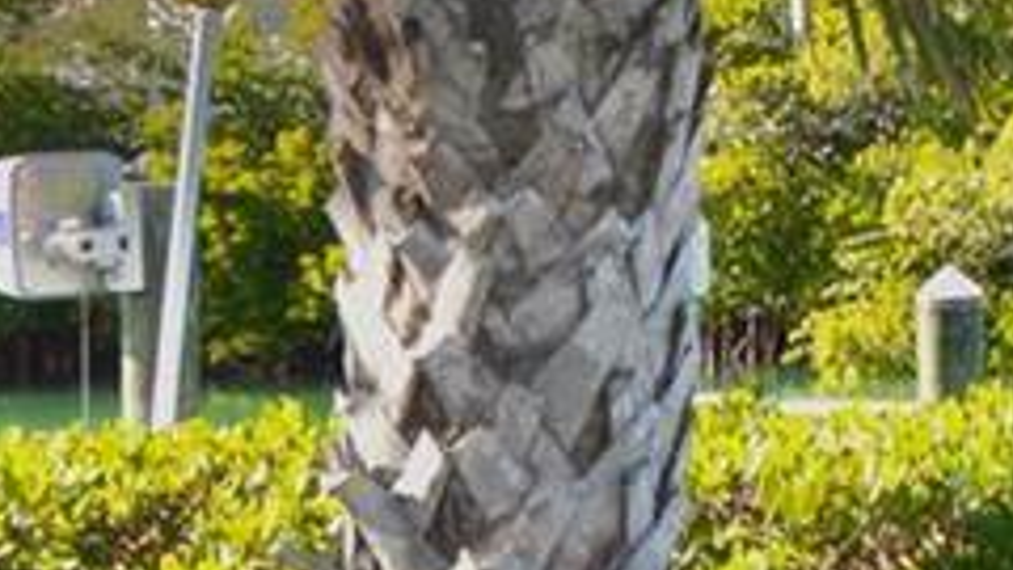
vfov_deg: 4.8
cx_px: 2744
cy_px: -49
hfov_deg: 7.7
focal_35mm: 251
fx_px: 6742
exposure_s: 1/250
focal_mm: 24
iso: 100
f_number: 6.3
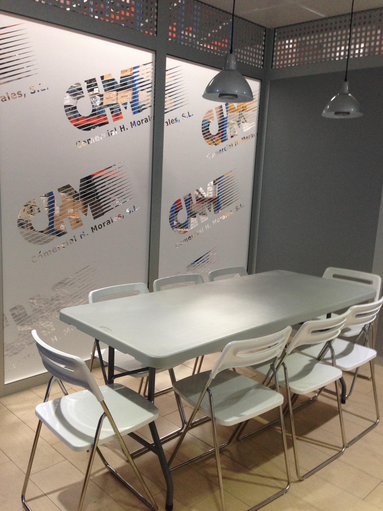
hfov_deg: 42.9
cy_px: 256
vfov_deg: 55.4
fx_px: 487
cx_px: 192
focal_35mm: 33
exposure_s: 1/20
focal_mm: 4.12
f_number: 2.4
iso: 125
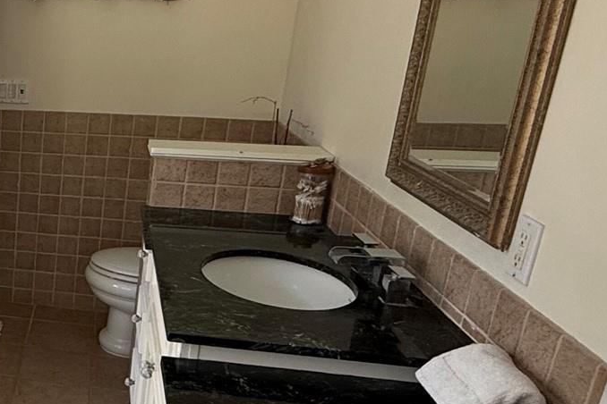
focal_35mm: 44
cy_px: 238
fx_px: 742
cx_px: -93
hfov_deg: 36.2
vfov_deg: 30.4
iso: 125
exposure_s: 1/99
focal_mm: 2.22
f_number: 2.2
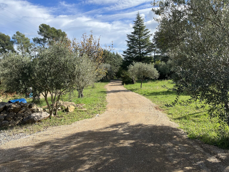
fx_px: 172
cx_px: 114
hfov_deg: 67.3
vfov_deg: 53.1
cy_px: 86
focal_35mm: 26
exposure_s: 1/2571
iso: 50
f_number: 1.6
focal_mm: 5.1
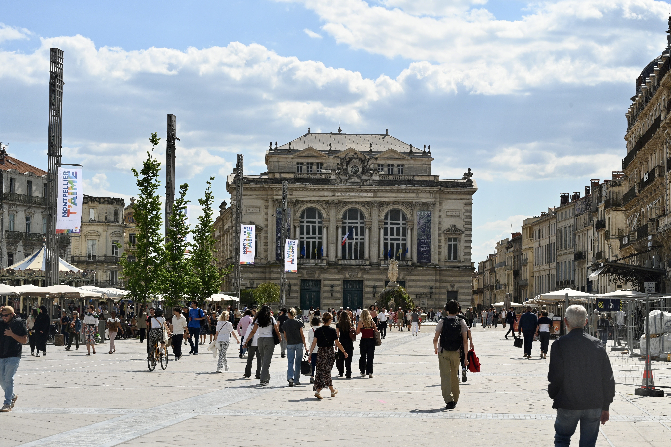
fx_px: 1305
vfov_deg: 19.5
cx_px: 336
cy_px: 224
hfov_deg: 28.8
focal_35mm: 70
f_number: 11
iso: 800
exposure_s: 1/2000
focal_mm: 70
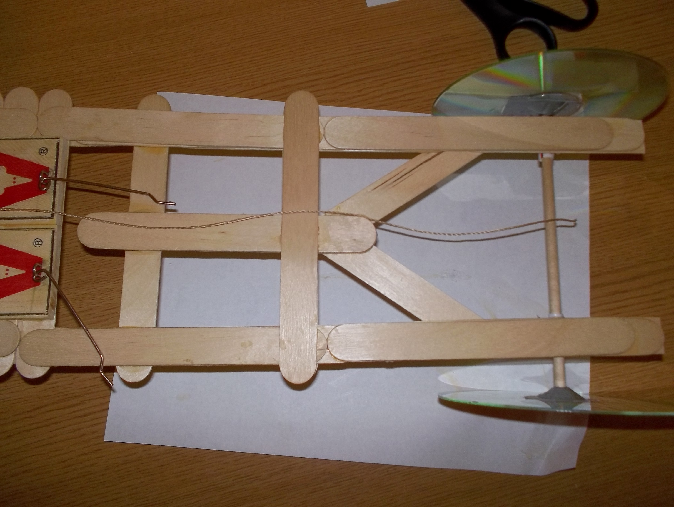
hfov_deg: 61.6
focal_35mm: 29
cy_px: 254
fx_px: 565
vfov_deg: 48.3
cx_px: 337
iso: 160
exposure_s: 1/30
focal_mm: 4.1
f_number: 3.3
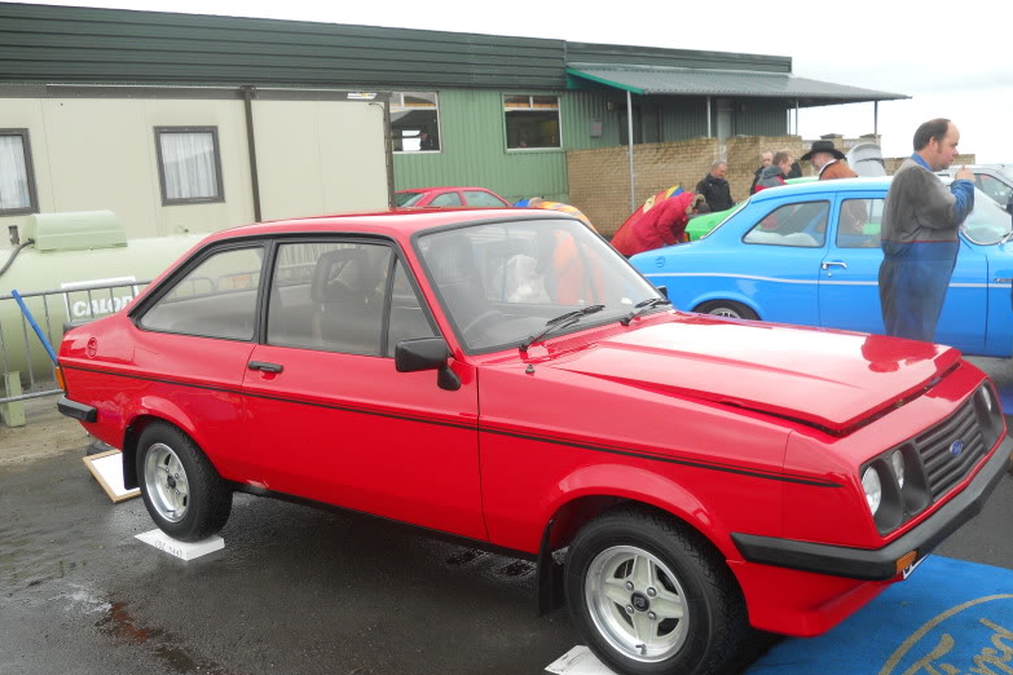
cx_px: 498
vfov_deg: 38.8
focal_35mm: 34
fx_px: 957
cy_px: 387
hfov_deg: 55.8
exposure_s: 1/250
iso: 125
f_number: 2.8
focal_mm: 5.7
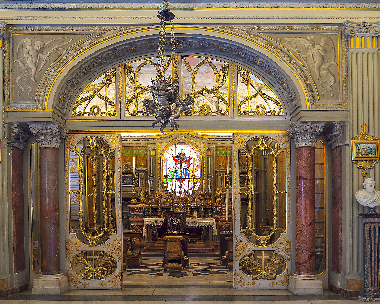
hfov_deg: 65.9
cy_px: 156
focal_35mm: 26
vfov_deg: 54.9
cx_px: 177
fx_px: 292
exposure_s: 1/6
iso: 200
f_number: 2.8
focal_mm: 12
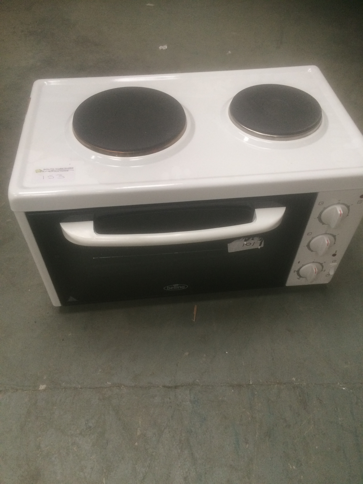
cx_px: 182
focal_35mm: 29
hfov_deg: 48.2
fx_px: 405
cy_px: 242
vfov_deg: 61.7
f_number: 2.2
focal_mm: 4.15
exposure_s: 1/30
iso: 50
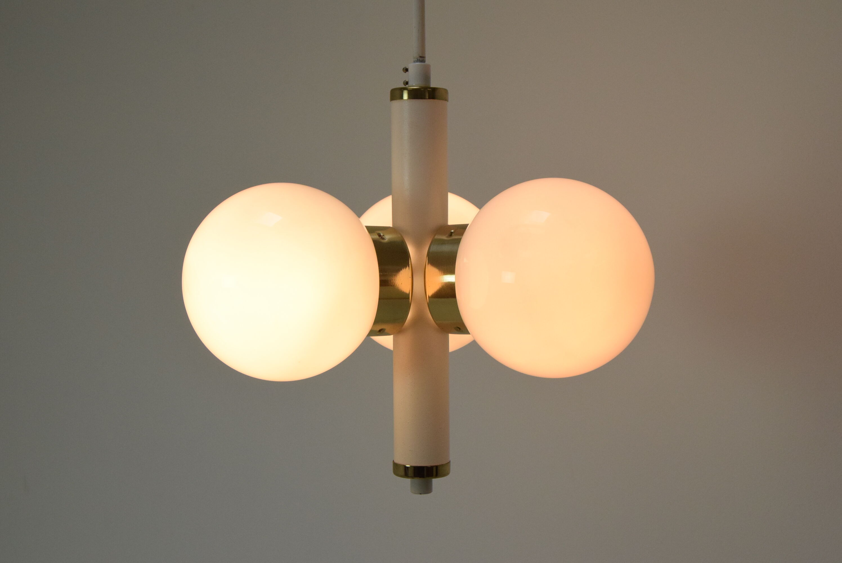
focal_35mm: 48
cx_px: 421
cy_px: 282
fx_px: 1124
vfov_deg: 28.1
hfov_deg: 41.1
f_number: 10
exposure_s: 1/400
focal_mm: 32
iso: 1600
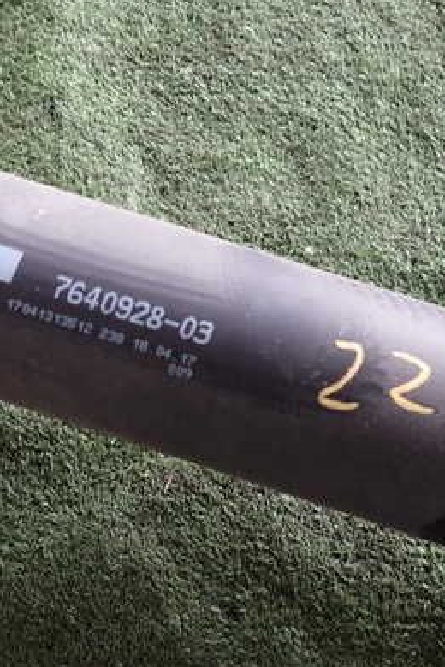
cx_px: 156
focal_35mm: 40
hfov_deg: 33.2
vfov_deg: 48.4
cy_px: 347
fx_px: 742
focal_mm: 4.5
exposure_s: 1/40
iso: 200
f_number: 2
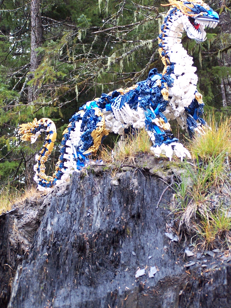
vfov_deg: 17.0
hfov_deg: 12.8
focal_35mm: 116
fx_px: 1032
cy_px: 139
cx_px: 126
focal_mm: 17.5
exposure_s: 1/15
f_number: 3.2
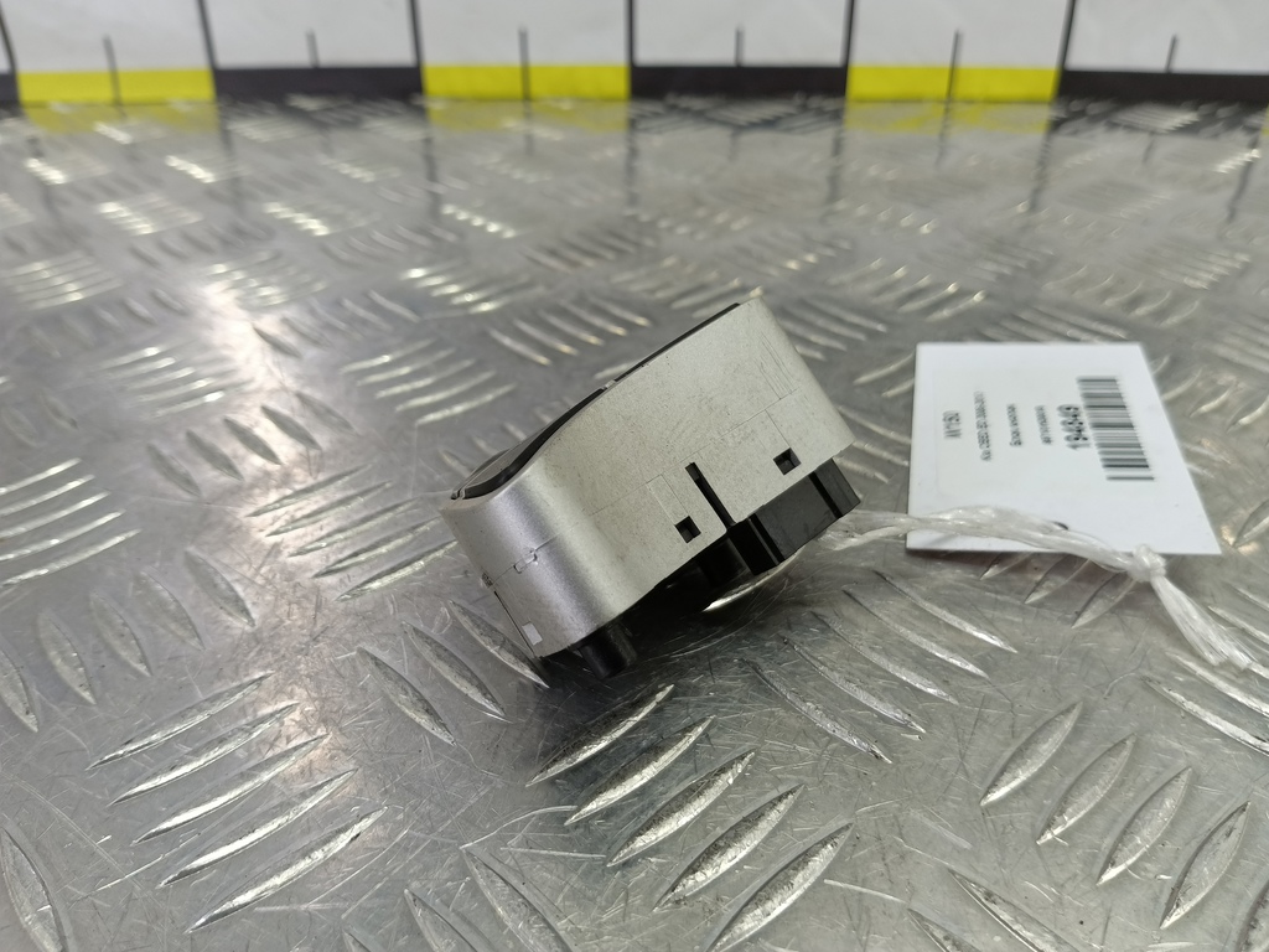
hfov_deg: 73.9
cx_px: 634
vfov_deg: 58.9
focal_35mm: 23
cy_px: 476
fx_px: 843
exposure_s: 1/50
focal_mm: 4.11
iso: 113
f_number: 1.6
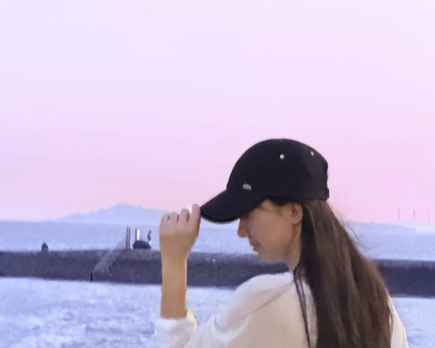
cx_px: 218
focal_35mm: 157
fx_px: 2021
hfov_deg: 12.3
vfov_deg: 9.8
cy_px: 203
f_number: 2.8
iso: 2000
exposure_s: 1/26
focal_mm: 15.66
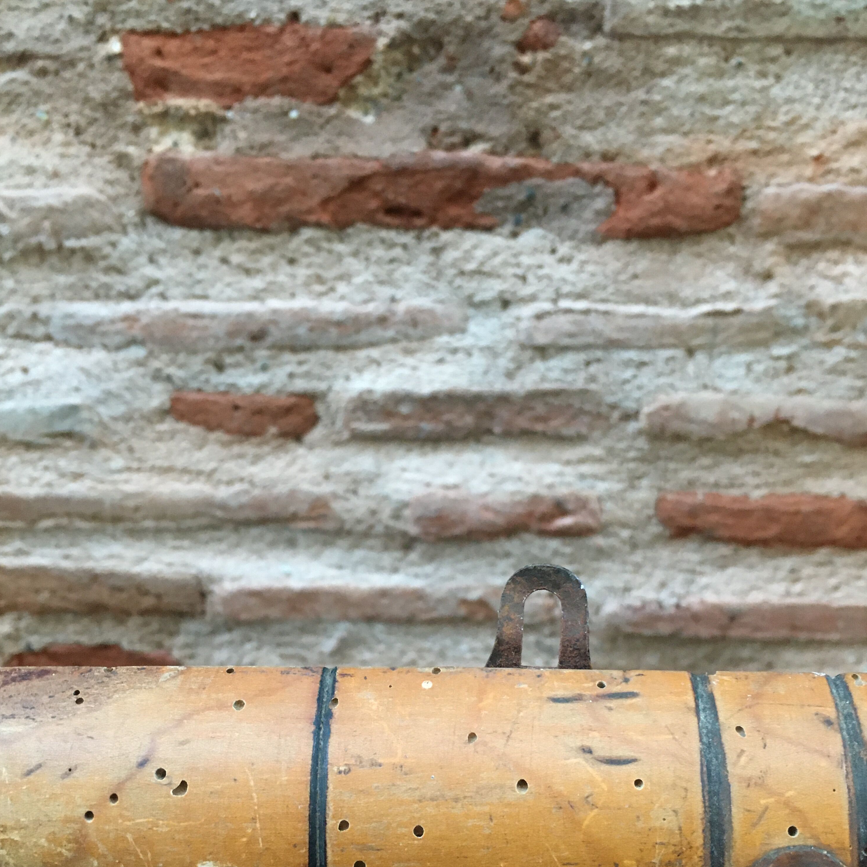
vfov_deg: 46.9
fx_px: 992
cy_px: 535
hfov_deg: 47.2
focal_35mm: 35
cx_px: 427
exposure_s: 1/20
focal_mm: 4.15
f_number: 2.2
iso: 200
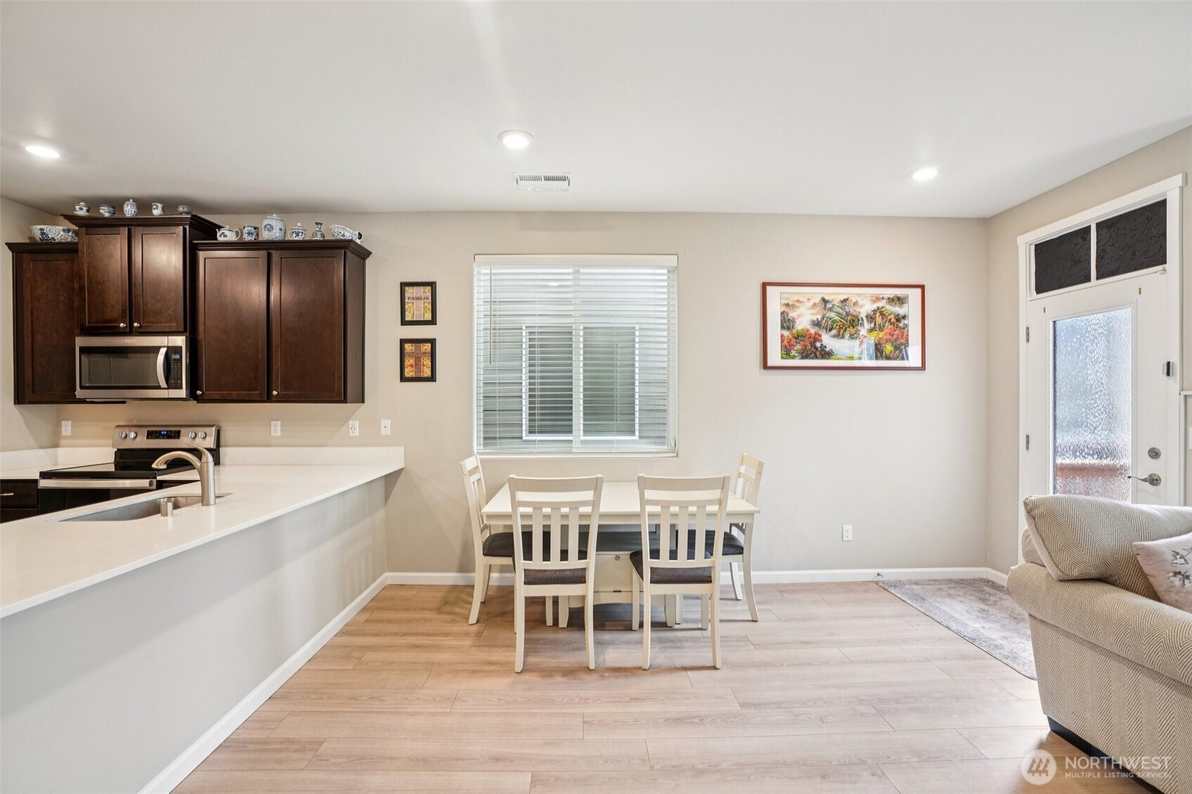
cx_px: 596
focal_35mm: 16
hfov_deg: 96.7
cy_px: 397
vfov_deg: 73.7
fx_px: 530
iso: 400
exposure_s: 1/15
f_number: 8
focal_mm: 16
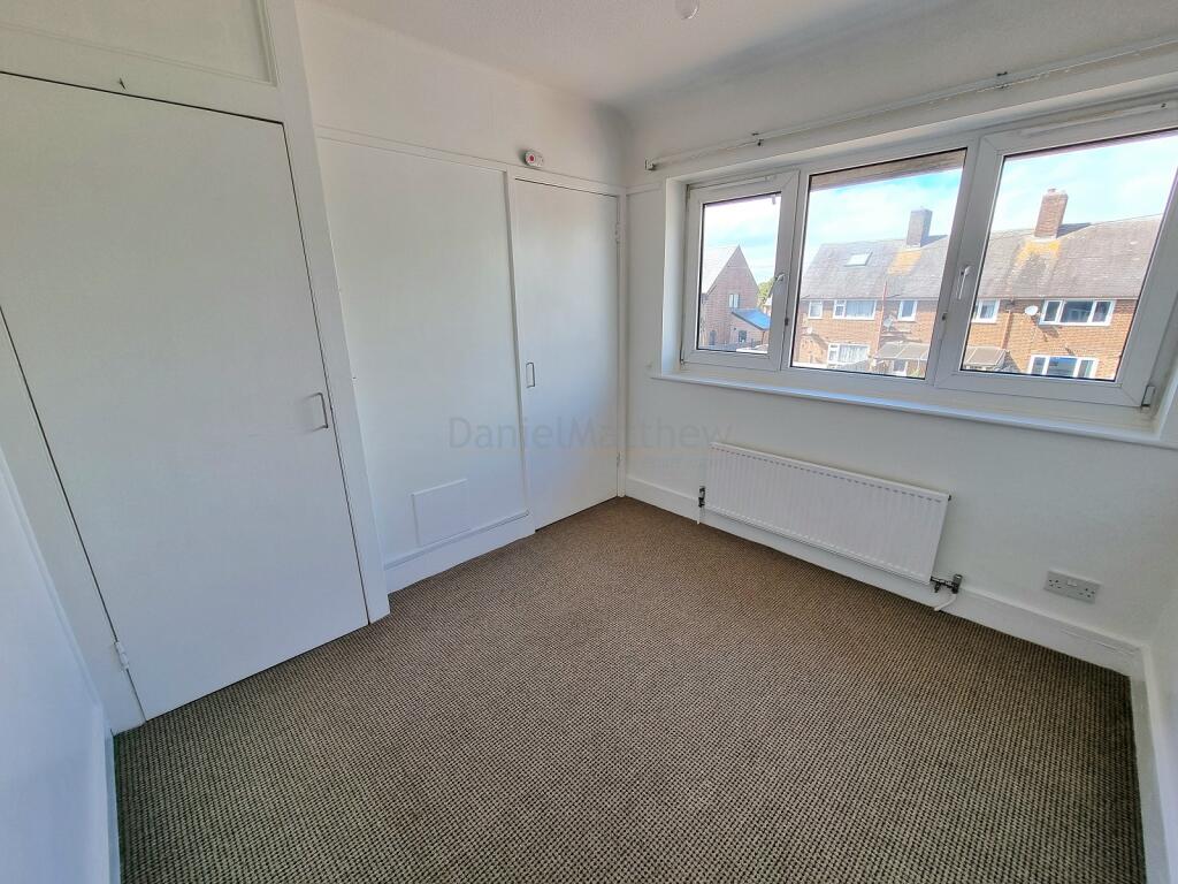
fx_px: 442
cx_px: 589
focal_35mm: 13
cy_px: 442
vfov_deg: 89.9
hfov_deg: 106.2
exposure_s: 1/213
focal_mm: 2.2
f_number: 2.2
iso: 50
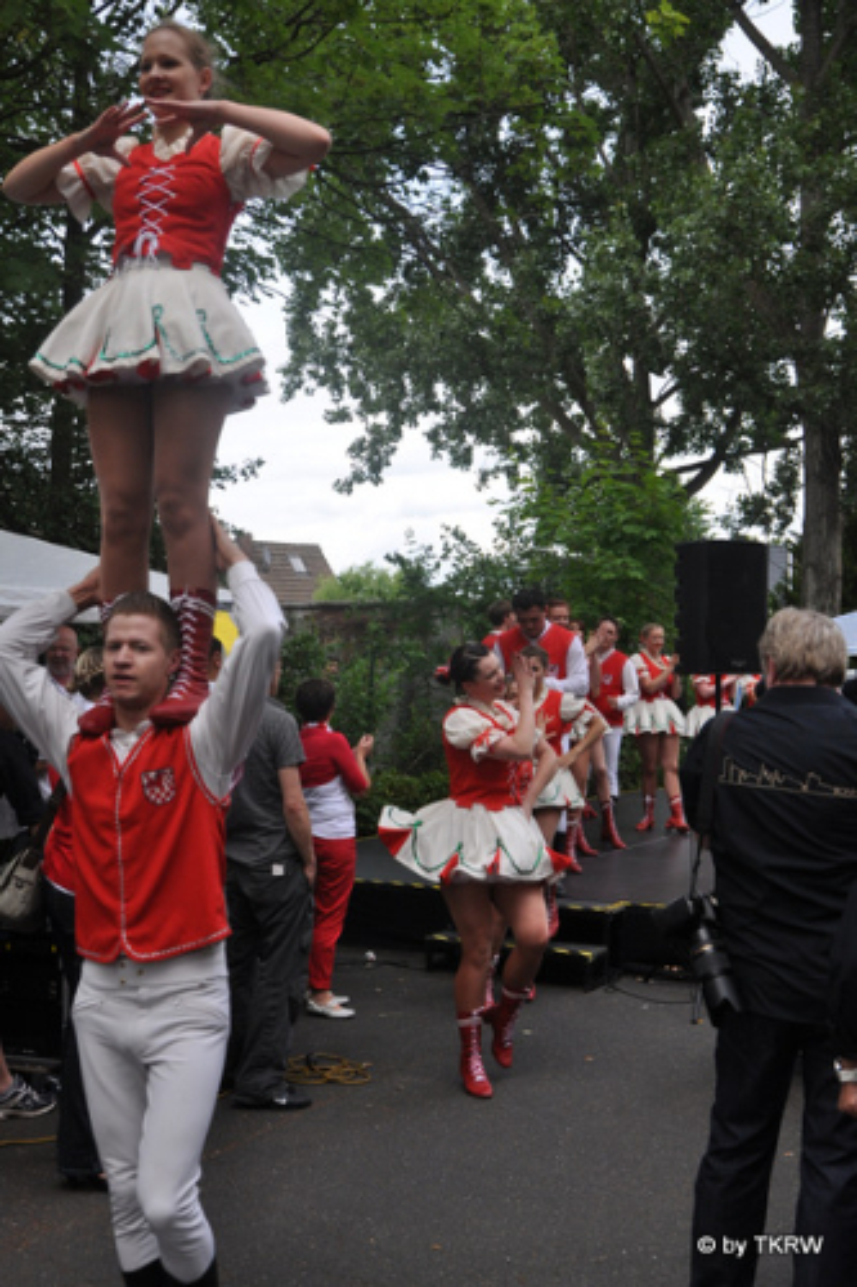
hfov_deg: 35.5
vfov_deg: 51.3
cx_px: 428
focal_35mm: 38
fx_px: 1340
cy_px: 644
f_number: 4
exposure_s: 1/1000
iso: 400
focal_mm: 25
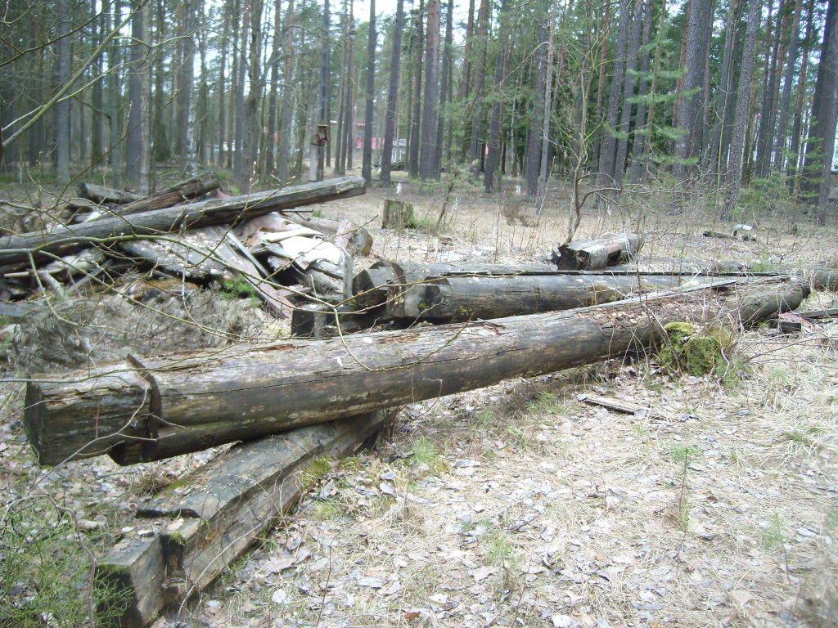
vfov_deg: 40.7
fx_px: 847
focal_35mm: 35
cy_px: 314
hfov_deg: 52.6
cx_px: 419
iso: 50
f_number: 2.8
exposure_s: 1/154
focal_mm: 5.8
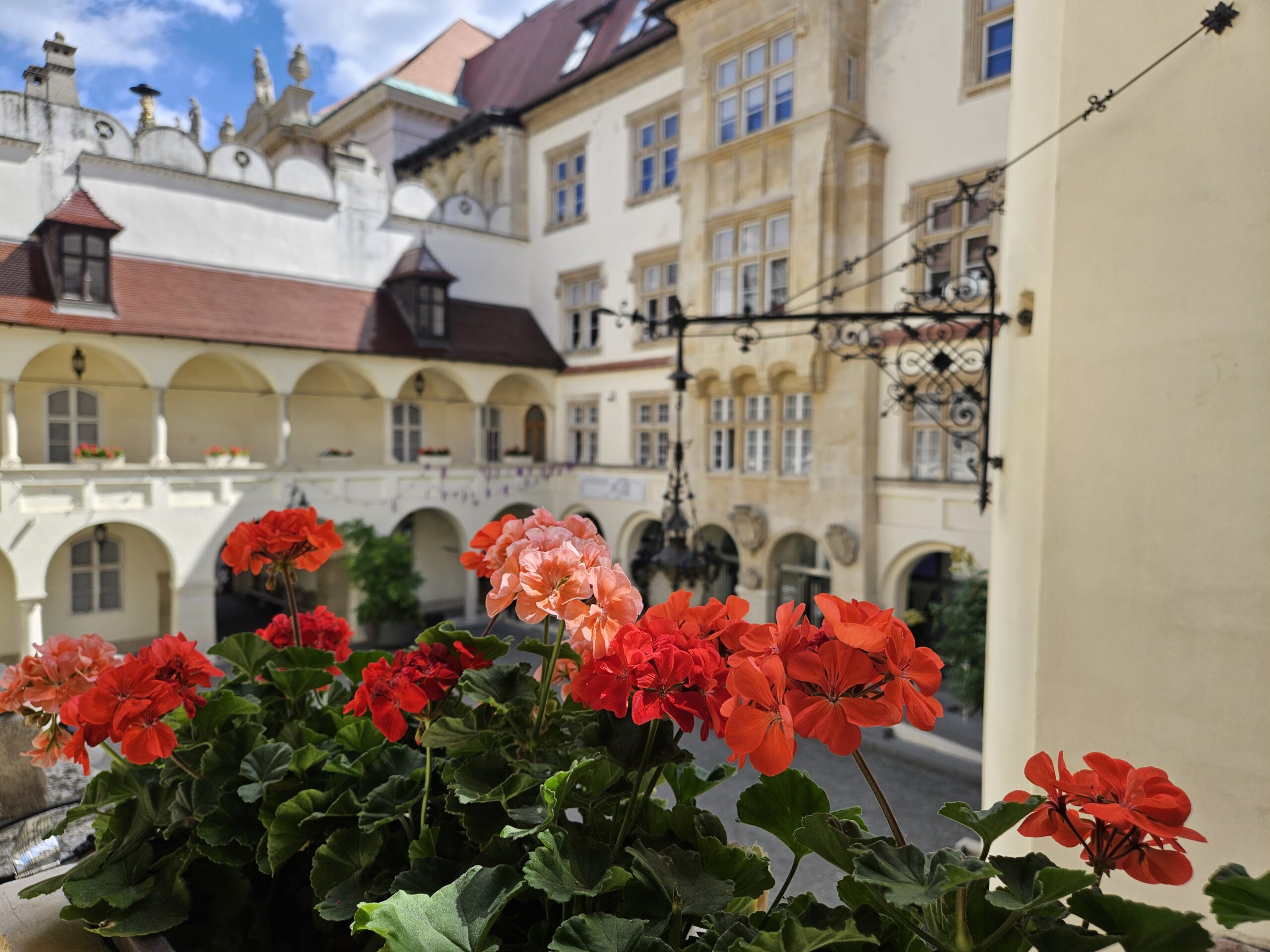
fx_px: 844
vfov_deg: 58.9
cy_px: 476
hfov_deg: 73.9
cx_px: 635
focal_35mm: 23
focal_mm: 5.4
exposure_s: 1/614
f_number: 1.8
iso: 25
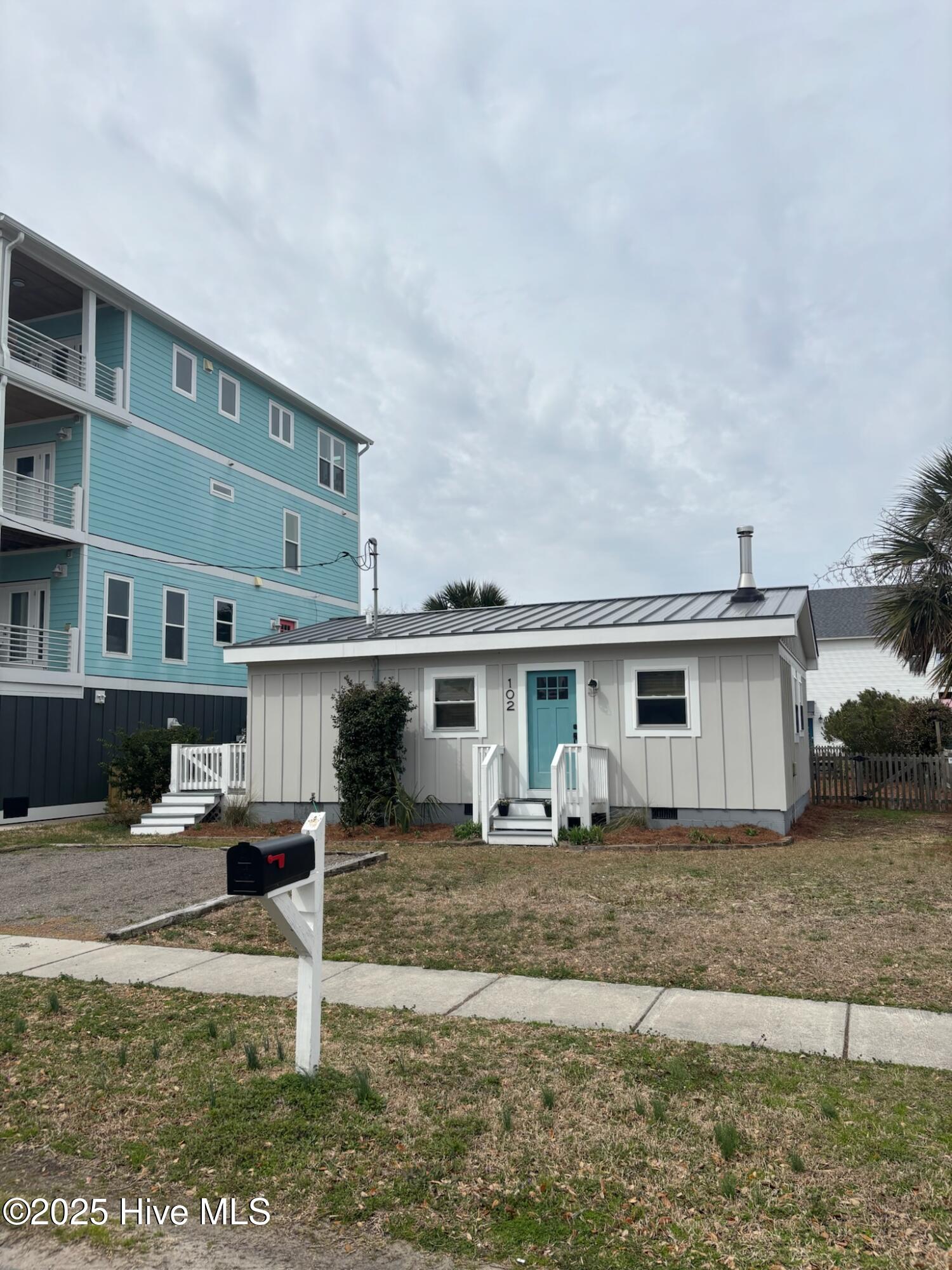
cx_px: 476
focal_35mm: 26
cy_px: 635
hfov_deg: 53.1
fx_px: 953
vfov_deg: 67.3
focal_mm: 5.96
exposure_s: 1/5076
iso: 50
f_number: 1.6
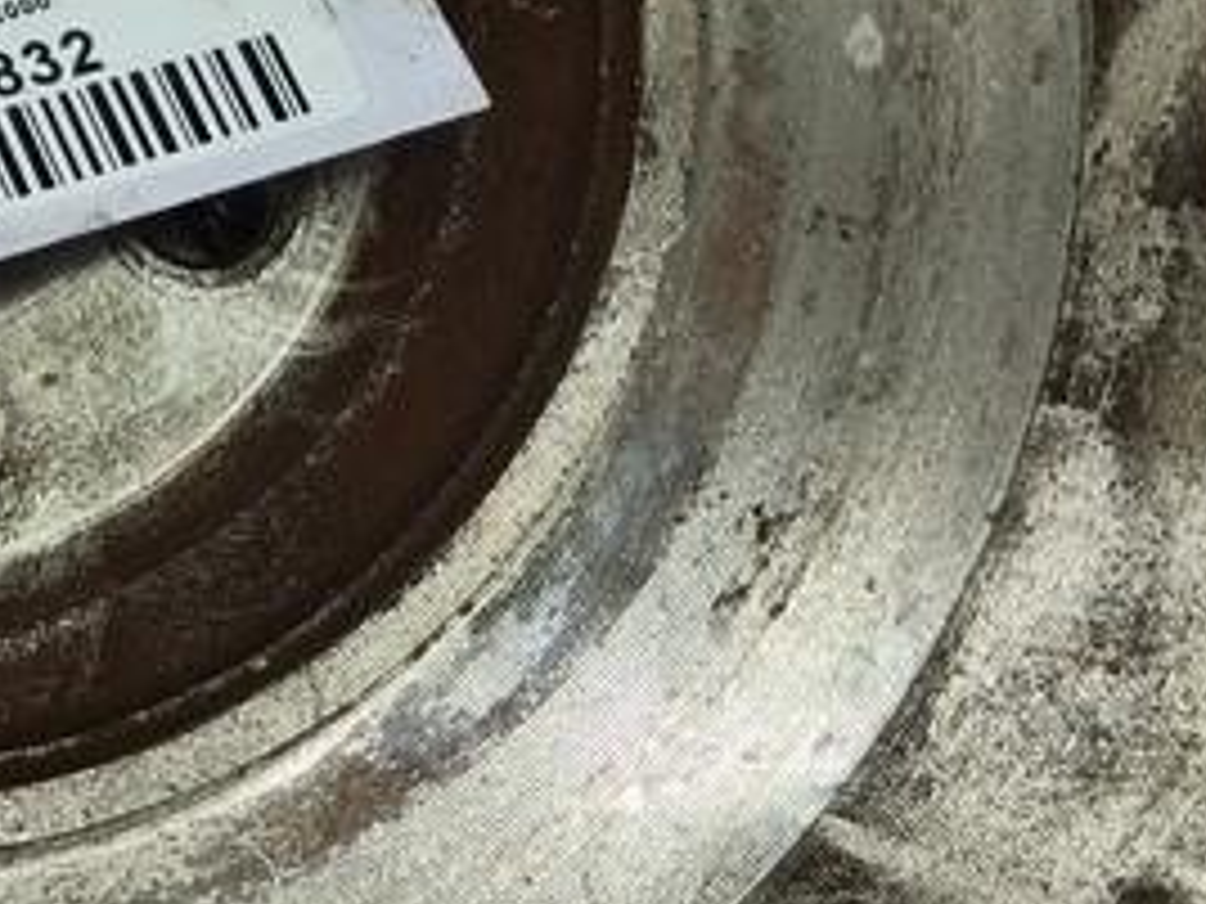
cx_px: -166
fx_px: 3066
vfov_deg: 16.6
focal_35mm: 88
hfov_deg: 21.0
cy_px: 157
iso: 121
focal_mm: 4.11
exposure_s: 1/50
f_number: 1.6
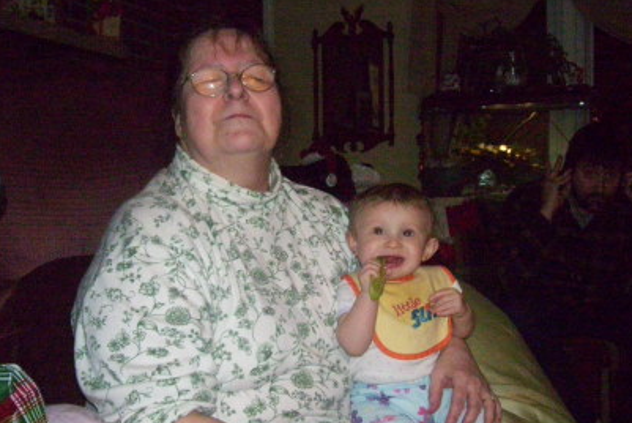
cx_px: 315
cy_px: 251
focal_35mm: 42
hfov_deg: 46.4
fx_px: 738
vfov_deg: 31.9
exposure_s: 1/125
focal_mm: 6
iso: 1250
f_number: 2.7
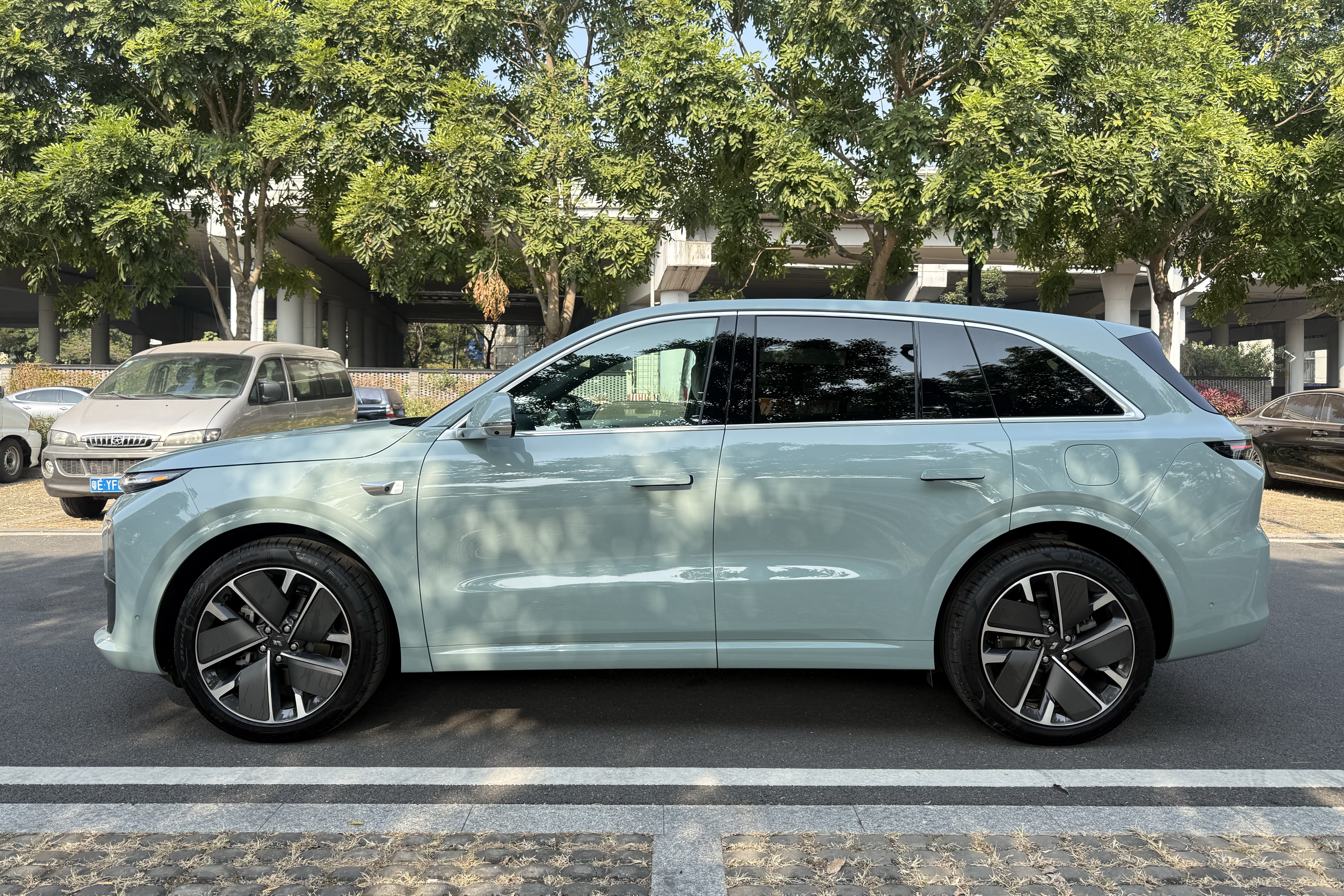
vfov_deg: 51.2
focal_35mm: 25
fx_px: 933
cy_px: 393
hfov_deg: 71.5
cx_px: 672
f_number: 1.78
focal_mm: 6.76
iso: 80
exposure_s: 1/1250
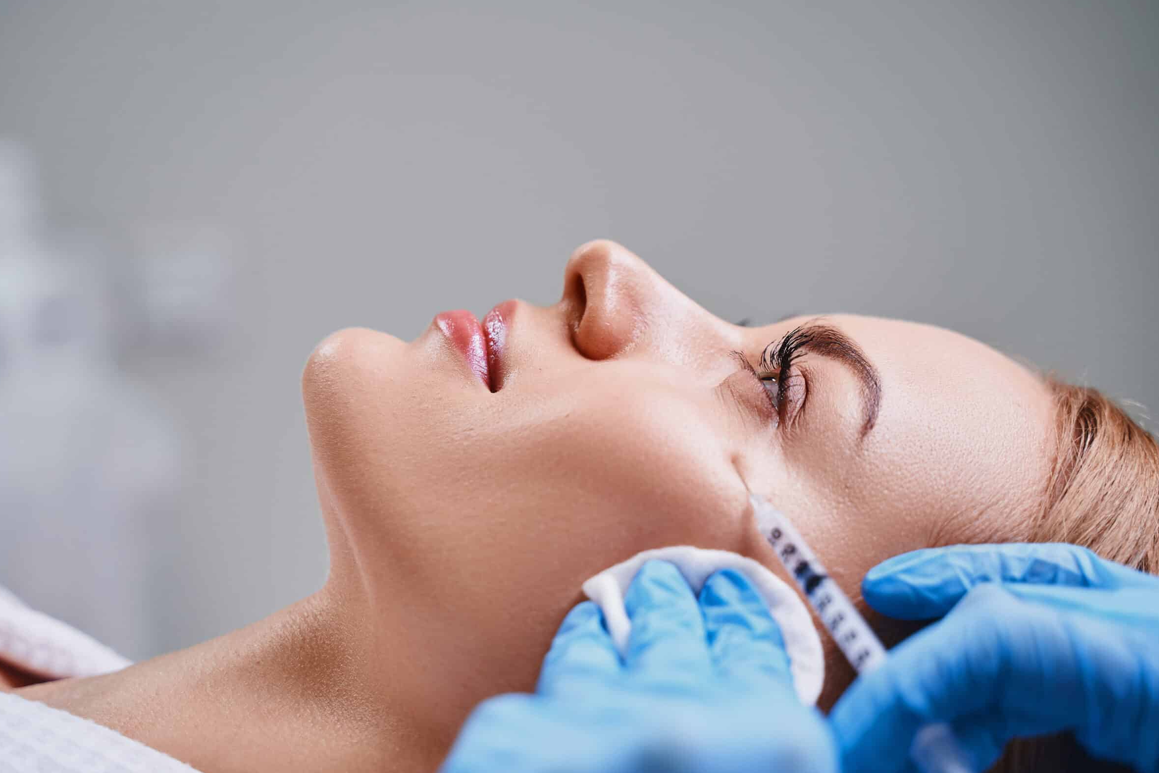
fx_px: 2511
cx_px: 534
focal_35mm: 78
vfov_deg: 17.5
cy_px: 395
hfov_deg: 26.0
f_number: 4
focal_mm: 72
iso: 250
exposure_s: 1/100
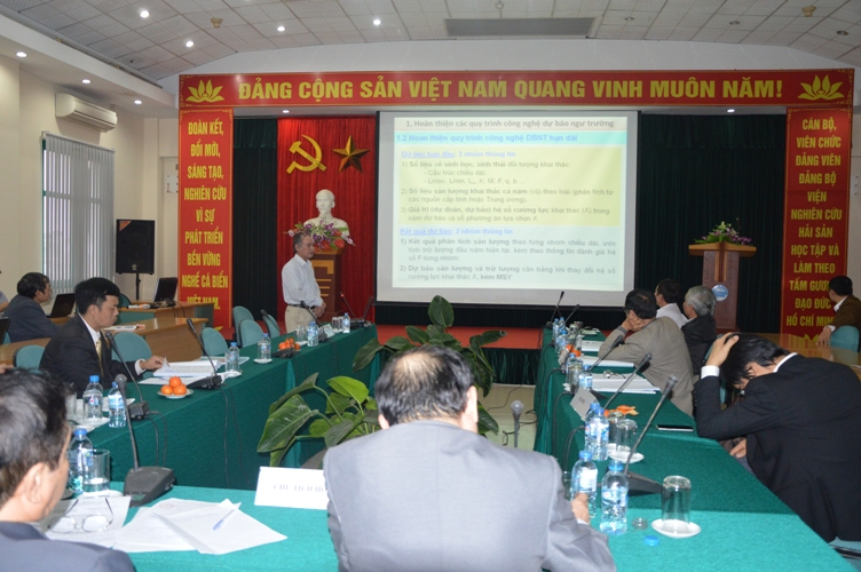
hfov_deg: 59.5
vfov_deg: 41.6
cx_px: 430
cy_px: 286
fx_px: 753
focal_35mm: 32
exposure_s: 1/60
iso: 1250
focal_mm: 21
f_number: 3.8
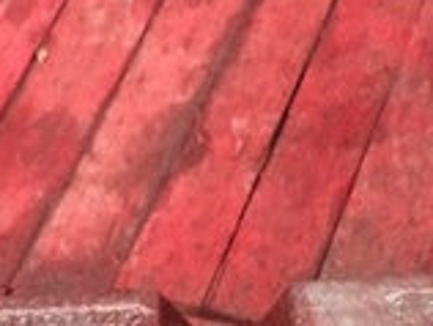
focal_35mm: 110
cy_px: 548
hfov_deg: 17.9
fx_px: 1378
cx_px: 203
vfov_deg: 12.5
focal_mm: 4.15
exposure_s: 1/15
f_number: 2.2
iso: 500
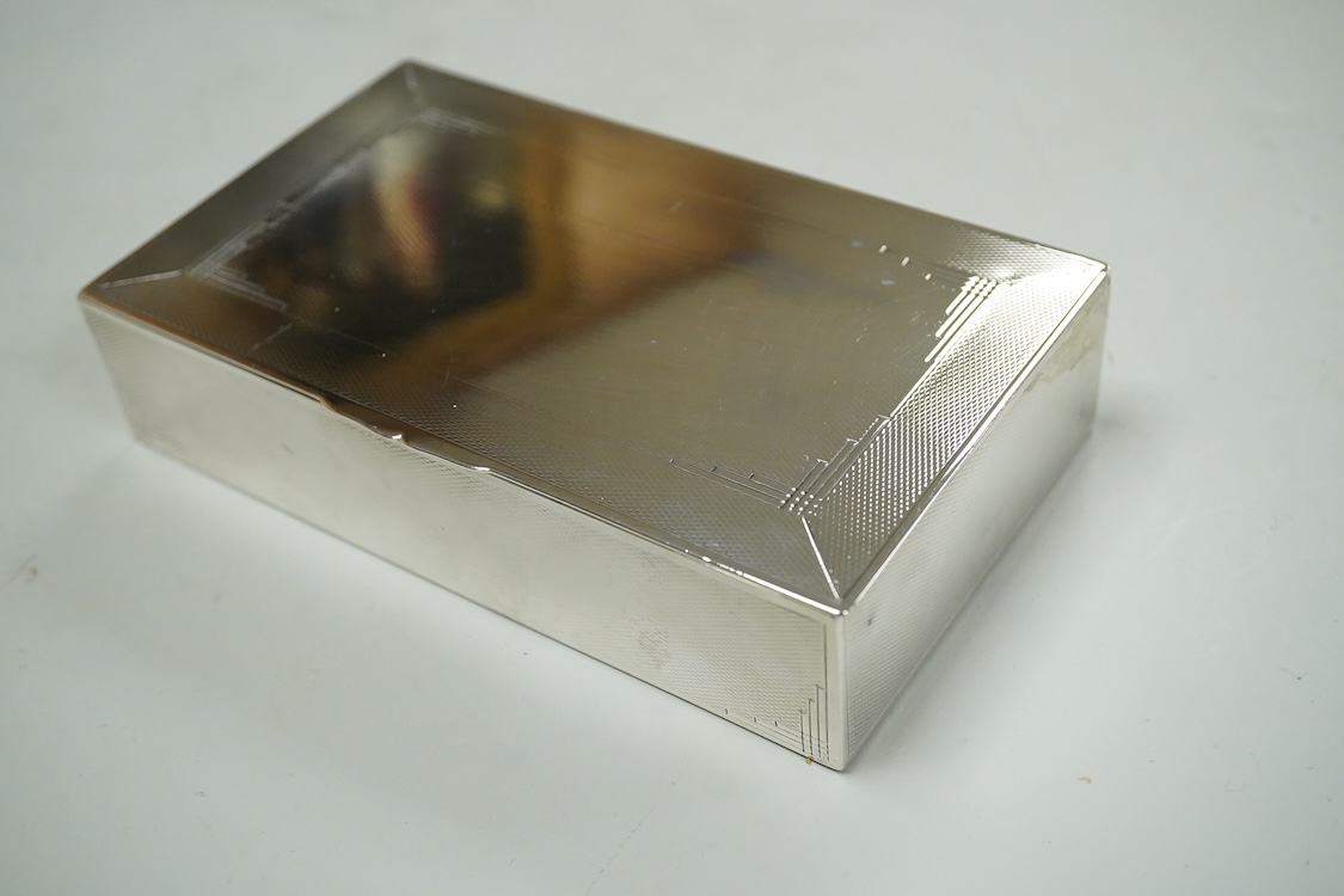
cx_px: 672
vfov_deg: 29.9
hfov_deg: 43.6
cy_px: 448
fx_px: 1680
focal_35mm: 45
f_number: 8
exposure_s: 1/400
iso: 2500
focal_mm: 30
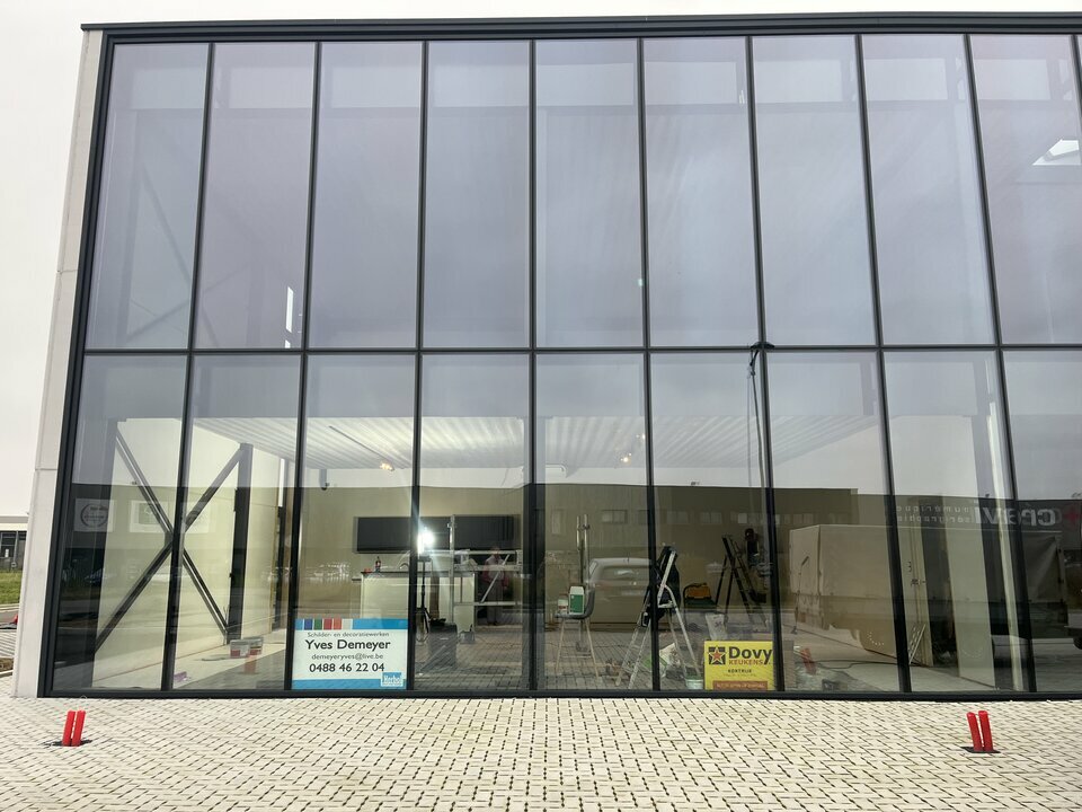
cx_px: 541
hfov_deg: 67.3
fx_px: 813
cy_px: 406
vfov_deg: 53.1
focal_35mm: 26
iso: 80
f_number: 1.6
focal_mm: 5.1
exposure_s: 1/121
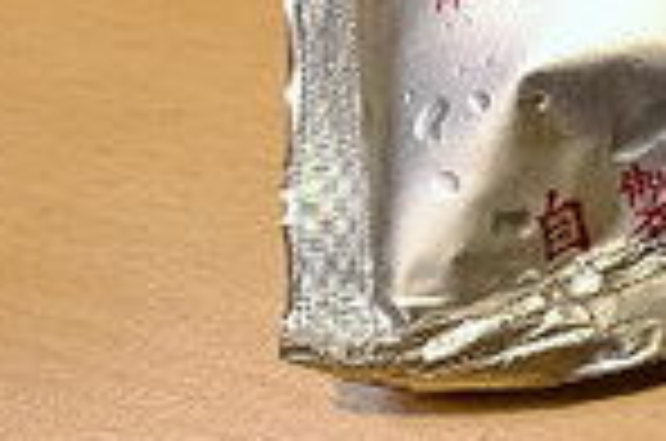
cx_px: 1737
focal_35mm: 167
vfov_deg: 7.9
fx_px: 3083
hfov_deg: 10.2
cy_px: -320
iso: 2000
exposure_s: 1/160
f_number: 8
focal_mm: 19.6
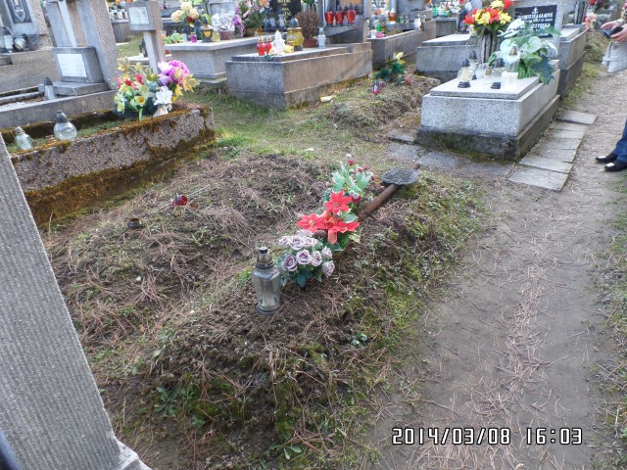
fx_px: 417
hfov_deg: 73.9
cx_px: 314
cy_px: 235
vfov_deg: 58.9
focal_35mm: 23
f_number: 3.5
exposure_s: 1/45
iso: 100
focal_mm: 4.1
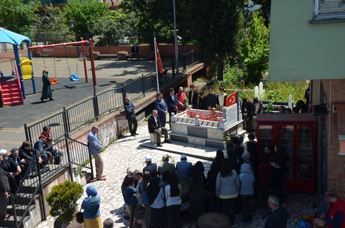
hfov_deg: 41.2
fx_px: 459
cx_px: 172
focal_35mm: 48
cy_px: 114
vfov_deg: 28.0
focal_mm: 32
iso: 100
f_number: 8
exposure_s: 1/250
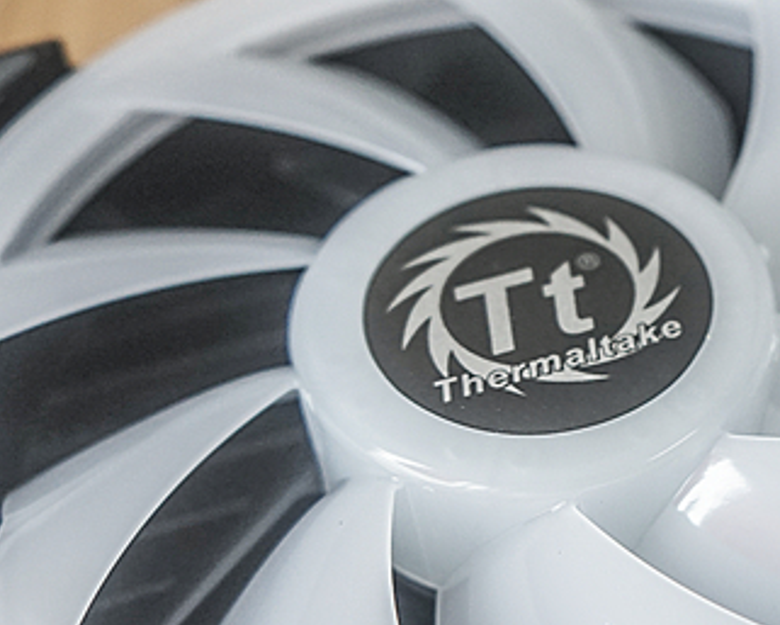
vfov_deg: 18.3
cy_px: 539
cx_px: 897
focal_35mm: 83
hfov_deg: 21.6
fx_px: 1917
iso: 500
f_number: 4
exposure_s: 1/80
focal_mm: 29
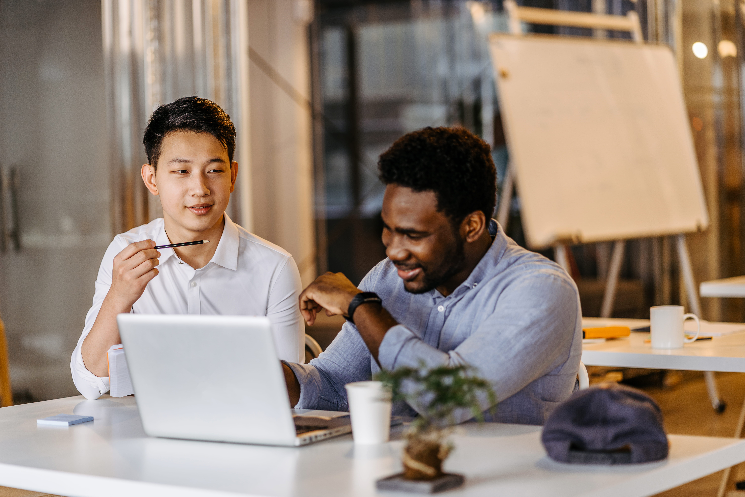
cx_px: 372
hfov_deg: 23.9
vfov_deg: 16.1
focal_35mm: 85
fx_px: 1759
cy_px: 248
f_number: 1.8
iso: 320
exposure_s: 1/200
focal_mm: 85
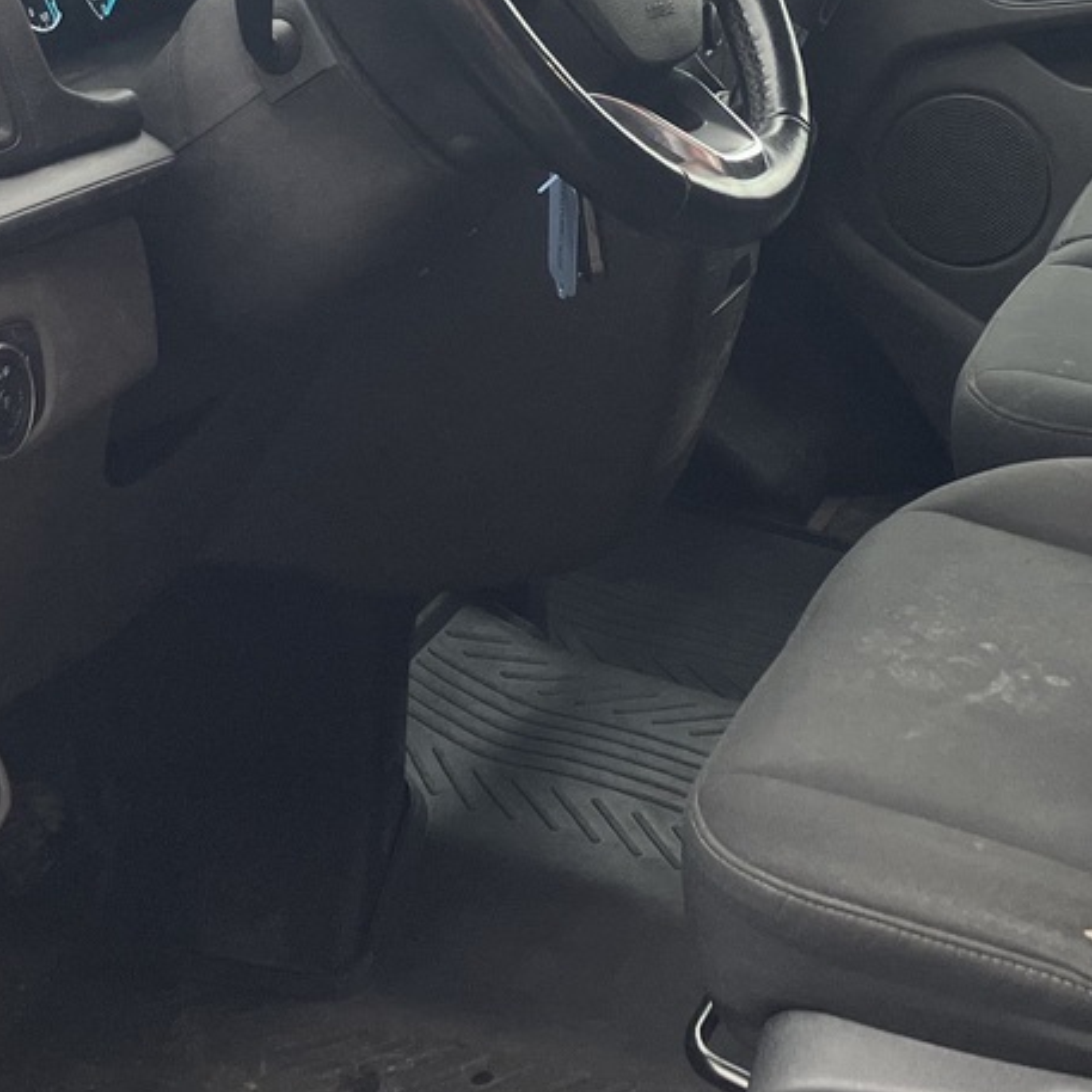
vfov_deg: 21.7
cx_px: 712
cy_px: 115
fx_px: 2784
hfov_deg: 22.1
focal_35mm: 78
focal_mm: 3.99
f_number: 1.8
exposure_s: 1/100
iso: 80
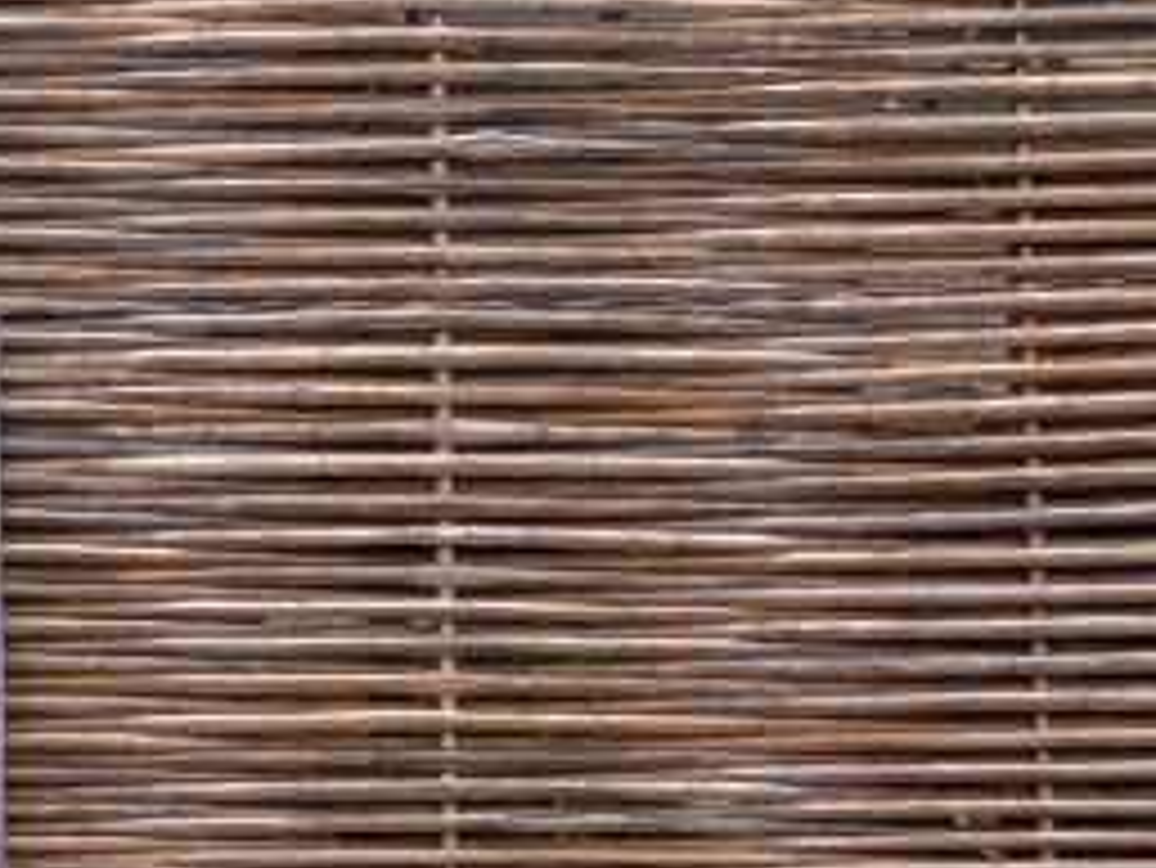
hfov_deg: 9.1
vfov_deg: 6.9
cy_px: 1401
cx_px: -684
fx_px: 7016
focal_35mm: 210
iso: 200
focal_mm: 45
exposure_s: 1/850
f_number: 2.8
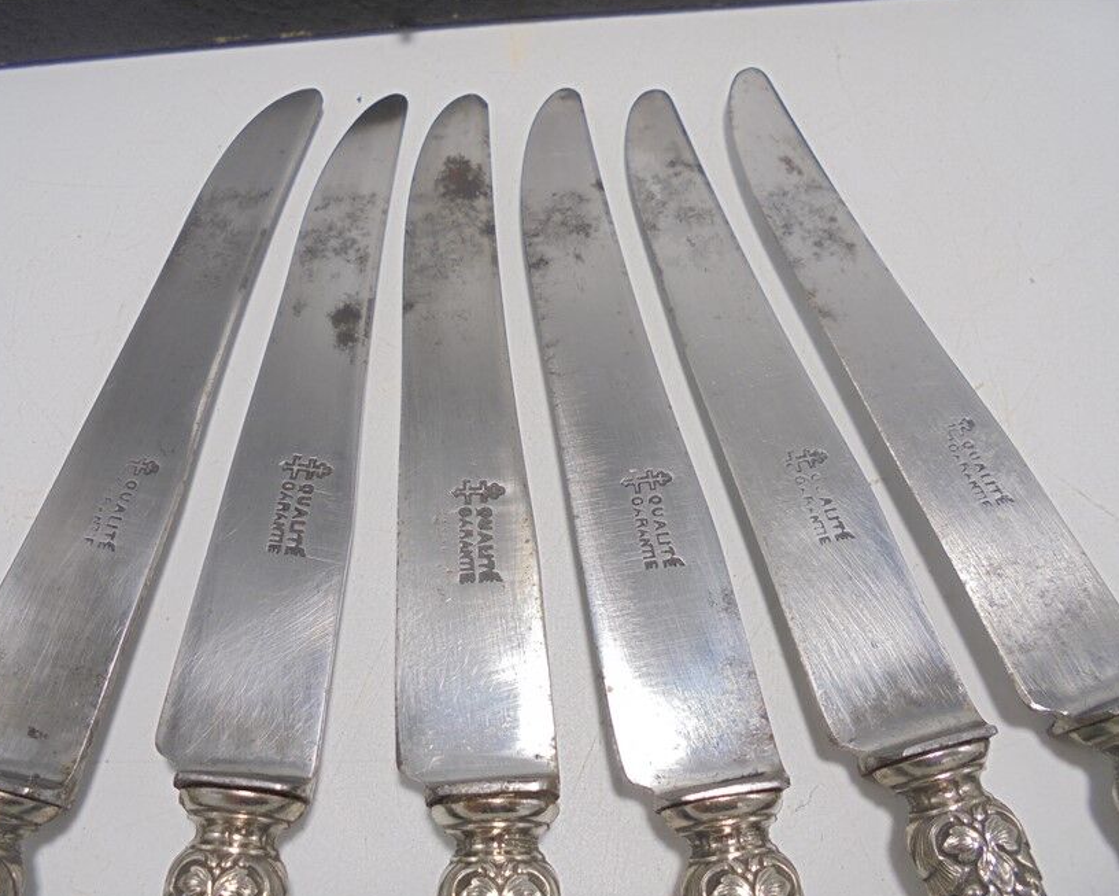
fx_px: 927
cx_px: 513
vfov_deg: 51.5
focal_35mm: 28
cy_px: 456
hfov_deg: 62.1
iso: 100
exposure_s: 1/60
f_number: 3.5
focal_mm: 4.6
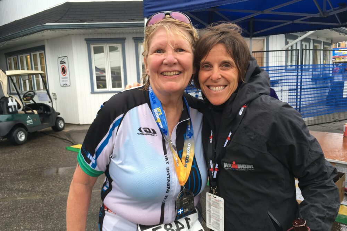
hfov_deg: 60.3
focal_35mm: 31
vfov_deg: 42.3
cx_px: 172
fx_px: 299
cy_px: 125
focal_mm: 4.15
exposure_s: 1/120
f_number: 2.2
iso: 40
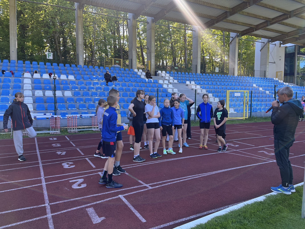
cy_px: 114
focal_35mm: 26
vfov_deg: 53.1
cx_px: 152
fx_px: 229
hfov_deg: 67.3
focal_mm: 5.1
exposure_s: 1/397
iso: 50
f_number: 1.6
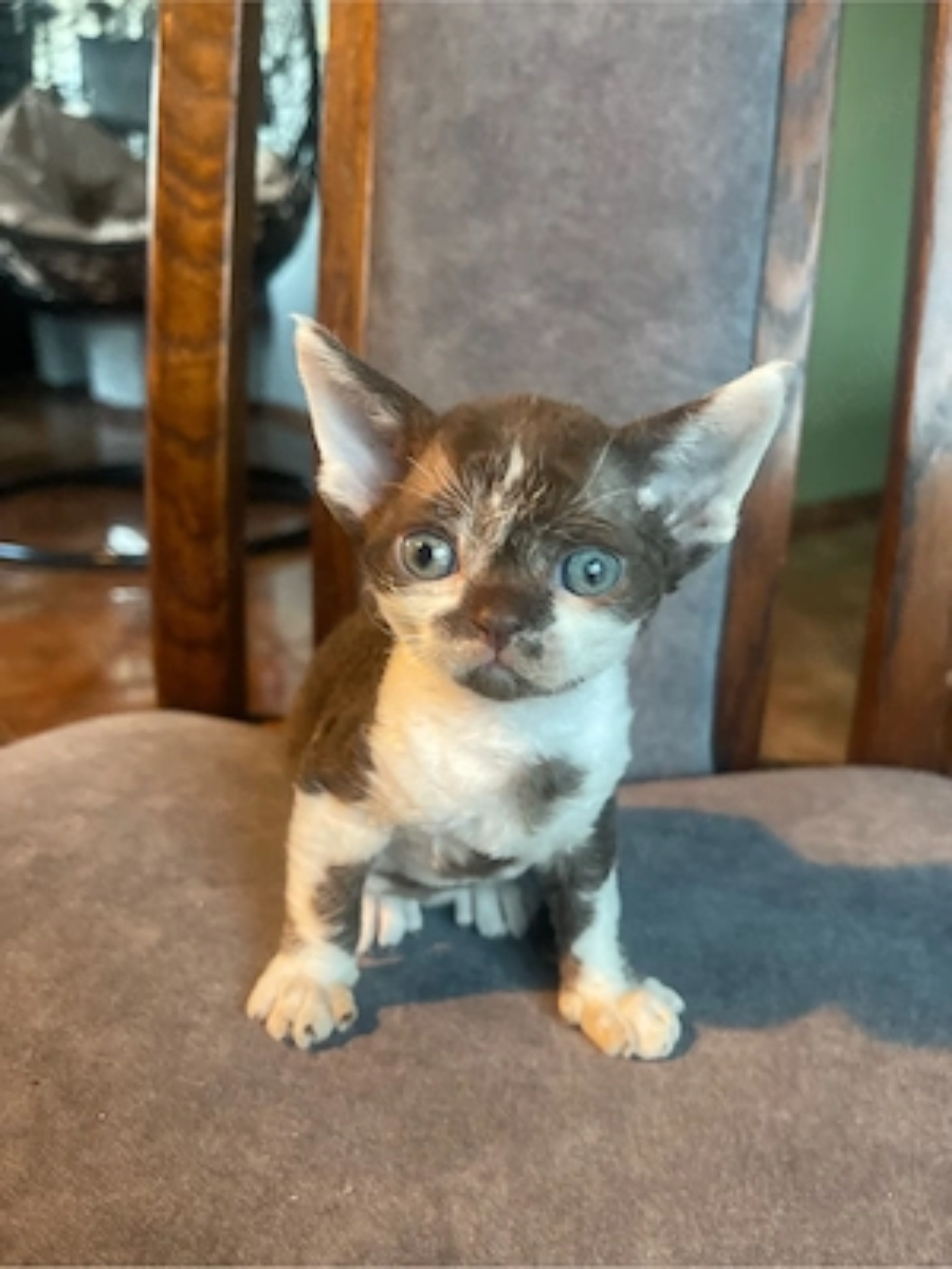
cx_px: 476
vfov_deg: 67.3
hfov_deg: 53.1
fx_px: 953
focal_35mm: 26
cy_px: 634
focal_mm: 5.1
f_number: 1.6
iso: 500
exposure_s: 1/50
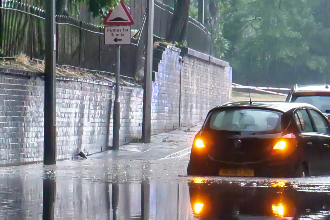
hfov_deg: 9.4
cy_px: 273
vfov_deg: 6.2
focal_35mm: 220
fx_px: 2017
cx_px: 129
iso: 3200
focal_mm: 23
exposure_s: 1/60
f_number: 3.4
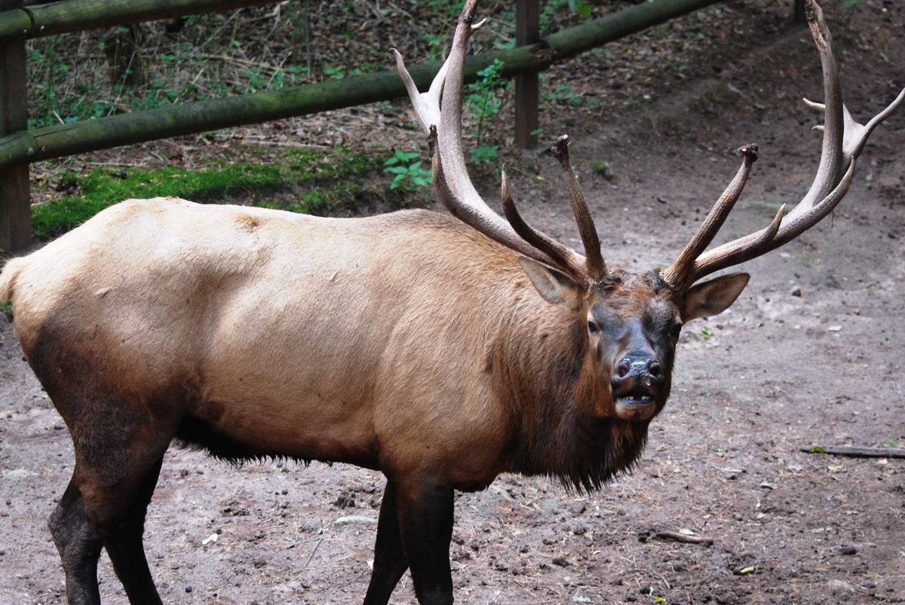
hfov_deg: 14.6
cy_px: 372
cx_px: 437
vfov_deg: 9.8
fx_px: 3523
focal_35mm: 140
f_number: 4
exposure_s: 1/125
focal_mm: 70
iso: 360
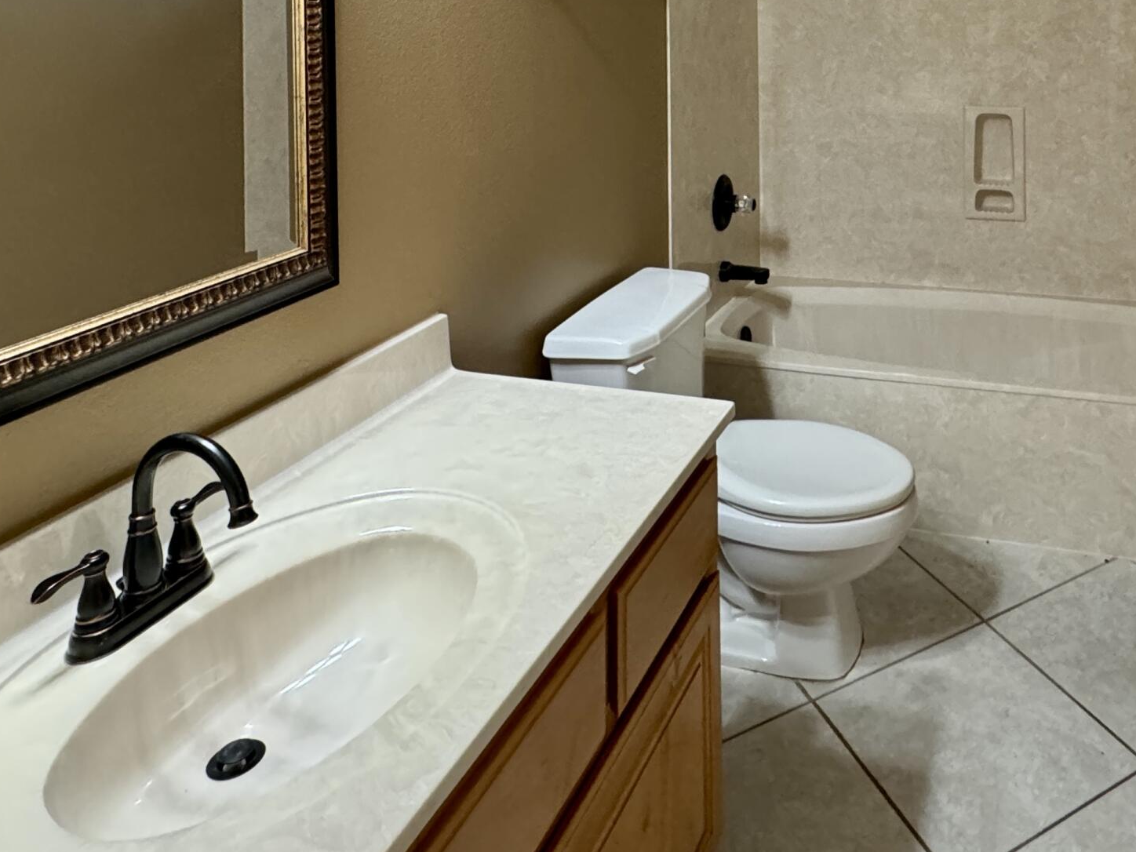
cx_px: 814
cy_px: 7
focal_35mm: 29
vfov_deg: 42.0
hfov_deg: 59.2
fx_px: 952
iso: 320
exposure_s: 1/60
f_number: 2.2
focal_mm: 2.22
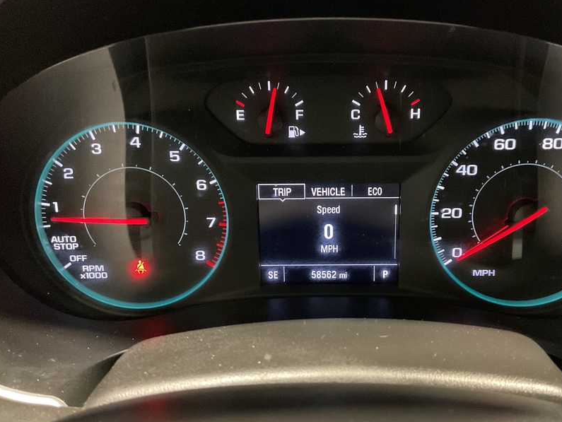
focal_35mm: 35
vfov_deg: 40.7
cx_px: 324
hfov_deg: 52.4
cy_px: 218
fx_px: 568
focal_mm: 3
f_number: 1.8
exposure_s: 1/25
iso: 640
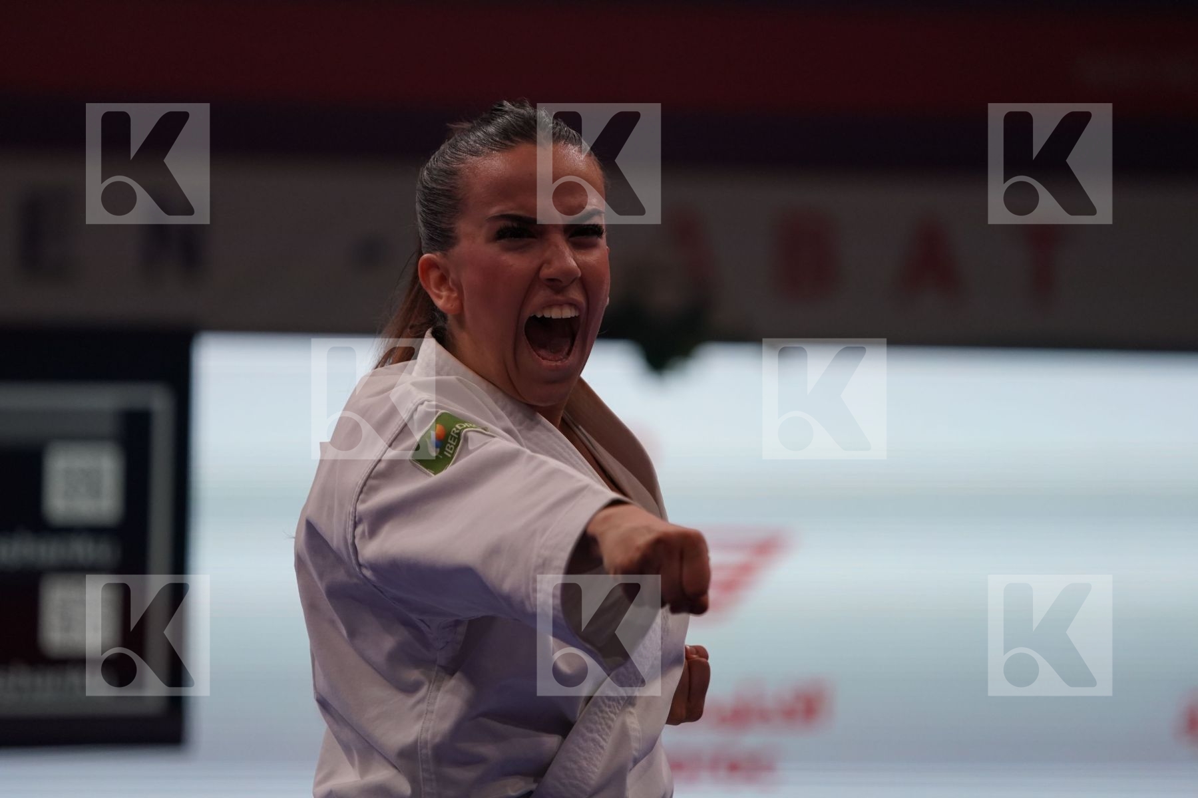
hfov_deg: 7.2
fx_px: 9483
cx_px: 599
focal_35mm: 285
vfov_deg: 4.8
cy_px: 399
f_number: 5.6
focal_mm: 285
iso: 2000
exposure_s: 1/400
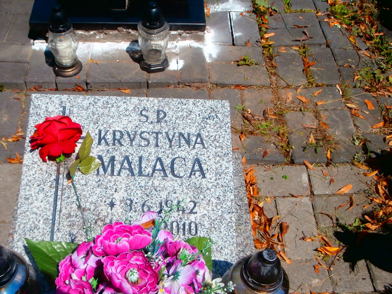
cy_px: 155
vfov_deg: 31.5
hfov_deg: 41.0
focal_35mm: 46
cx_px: 149
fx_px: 521
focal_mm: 5.36
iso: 100
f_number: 3.5
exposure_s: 1/1600
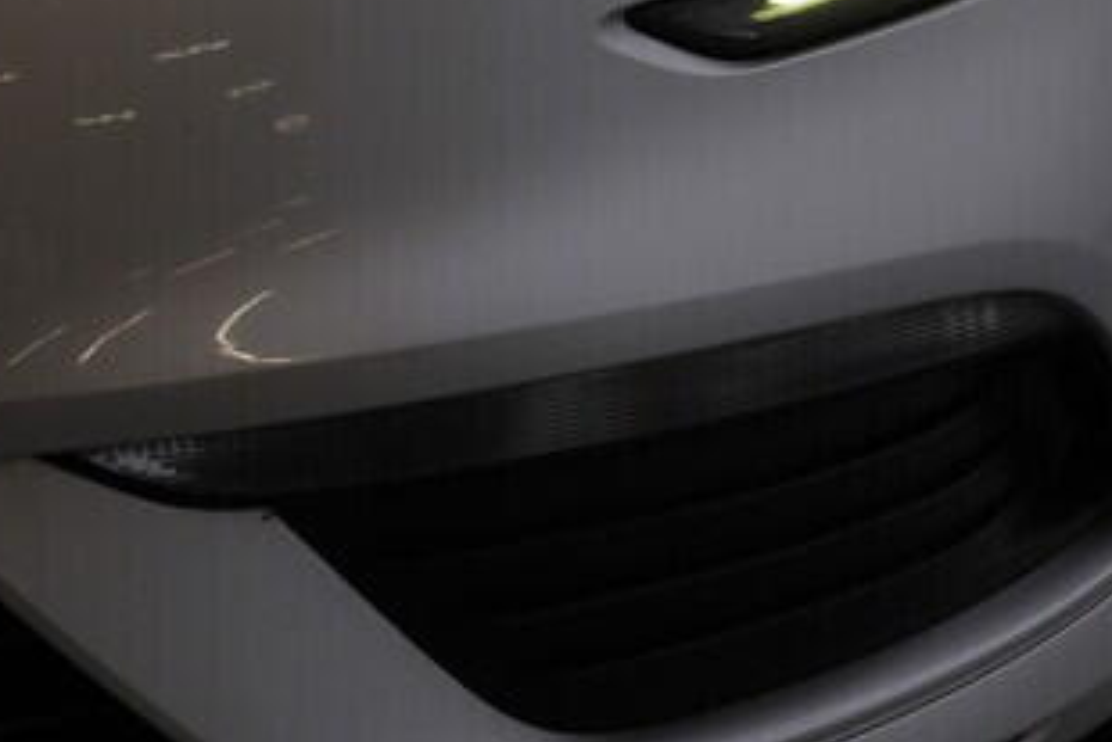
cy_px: -38
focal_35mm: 119
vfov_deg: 11.4
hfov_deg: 16.5
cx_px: 1324
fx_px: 3677
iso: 125
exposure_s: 1/160
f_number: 5.6
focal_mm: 24
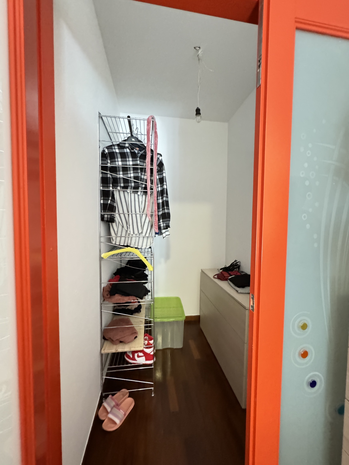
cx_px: 174
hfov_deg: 85.7
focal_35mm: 14
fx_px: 188
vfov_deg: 102.1
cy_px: 232
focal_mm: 2.22
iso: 1250
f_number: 2.2
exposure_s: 1/25
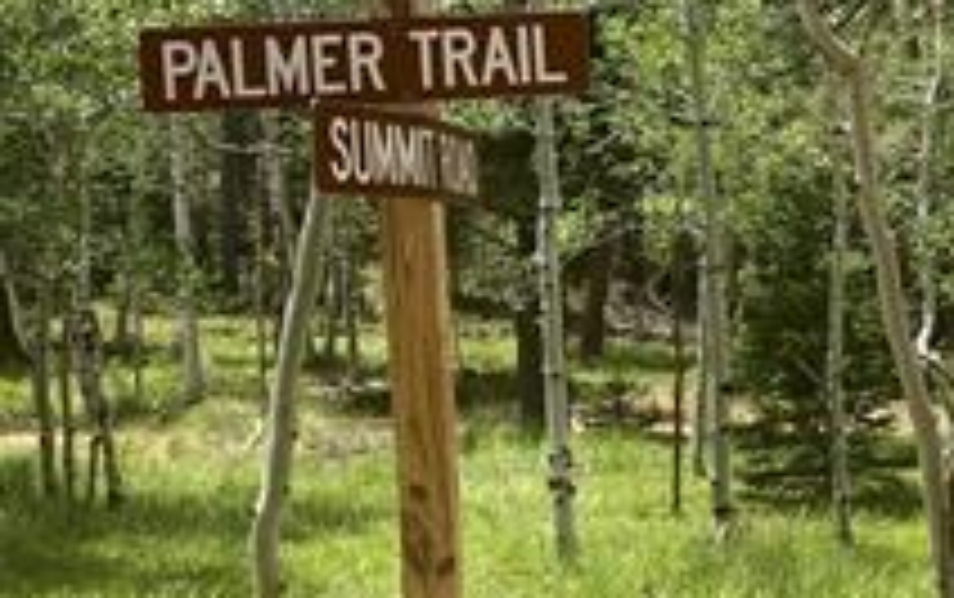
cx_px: 1359
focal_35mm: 83
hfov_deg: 21.6
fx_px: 2160
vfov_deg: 15.7
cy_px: 411
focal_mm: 4.25
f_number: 1.8
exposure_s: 1/1629
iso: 32
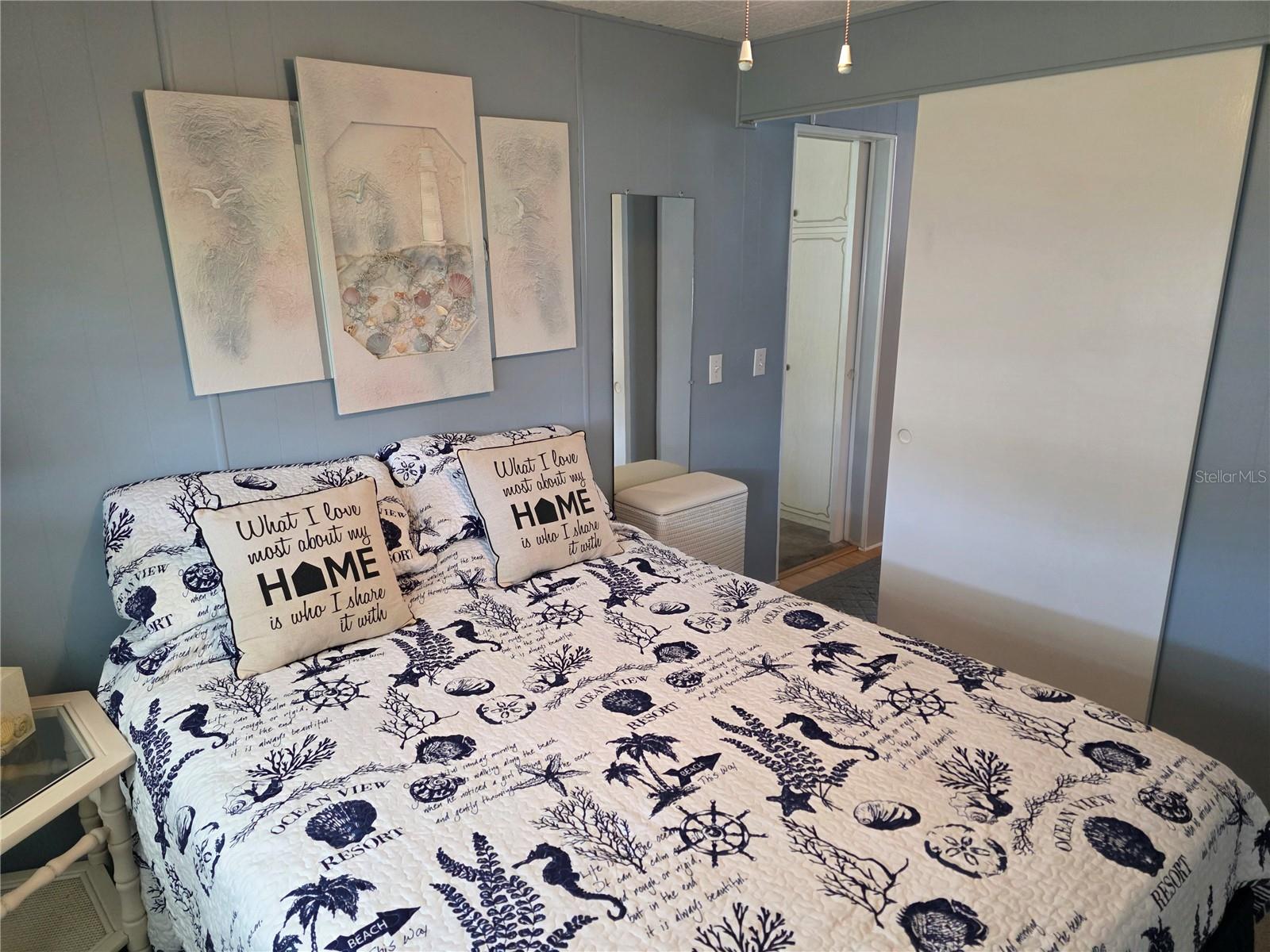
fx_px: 844
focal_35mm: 23
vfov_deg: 58.9
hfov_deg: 73.9
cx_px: 635
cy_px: 476
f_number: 1.7
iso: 500
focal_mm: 6.3
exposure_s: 1/120
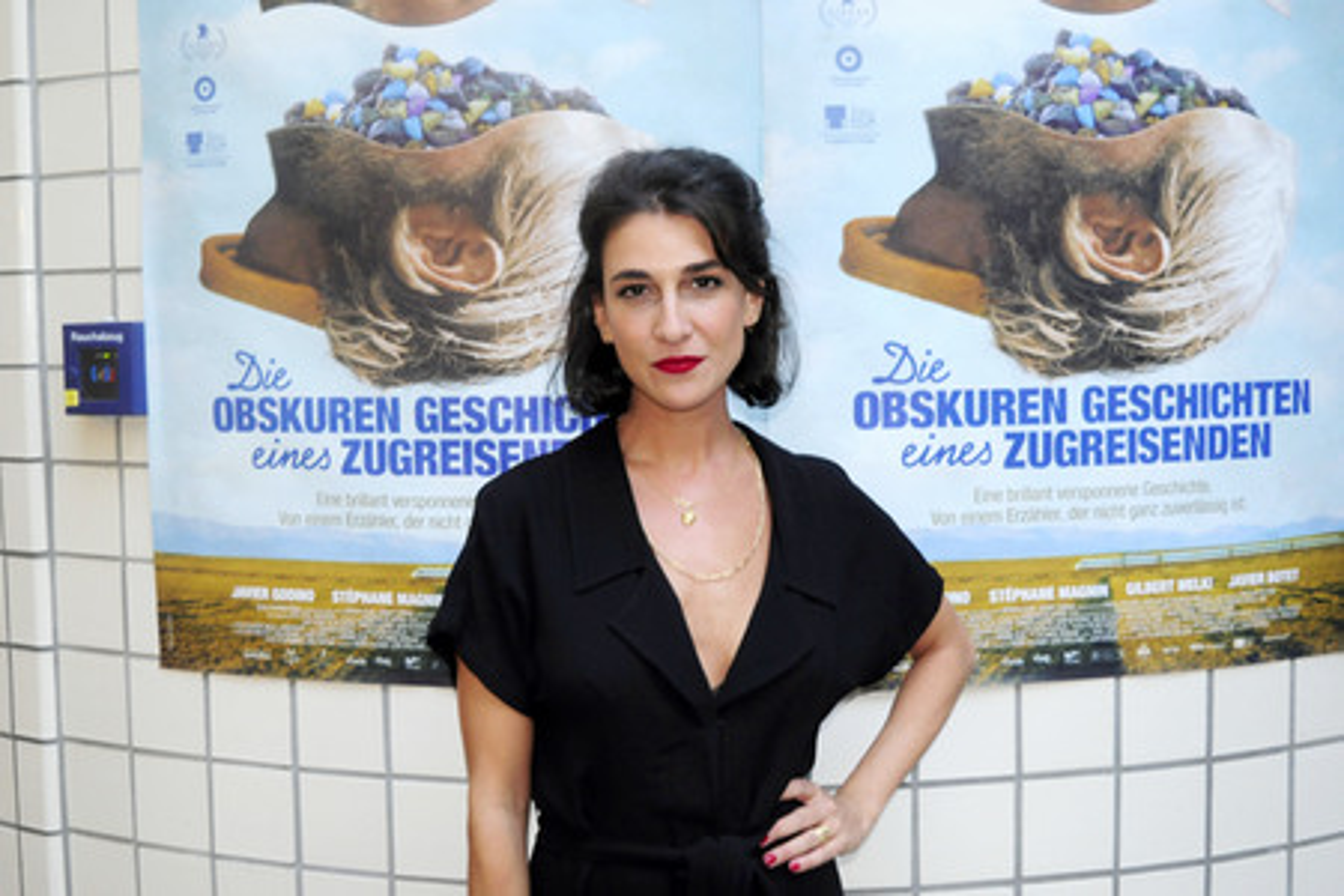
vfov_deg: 36.9
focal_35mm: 36
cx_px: 672
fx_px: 1344
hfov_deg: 53.1
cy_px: 448
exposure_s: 1/80
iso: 1000
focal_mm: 24
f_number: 4.5
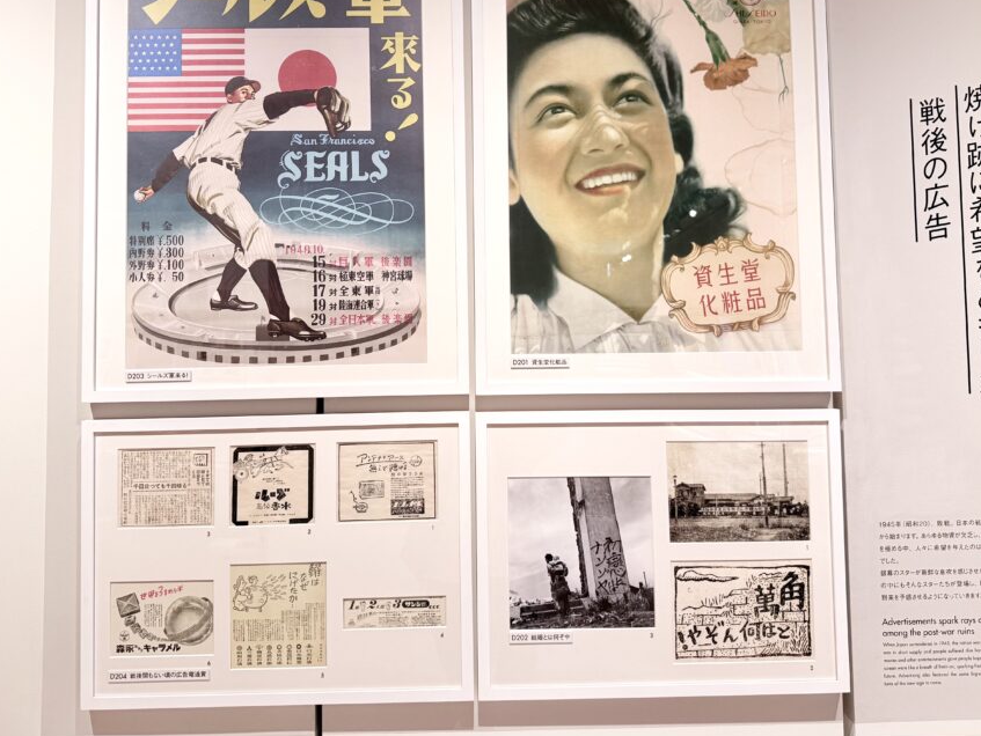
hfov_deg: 61.6
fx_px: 822
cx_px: 492
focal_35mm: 29
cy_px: 299
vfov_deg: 48.0
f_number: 1.78
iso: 160
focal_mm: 6.76
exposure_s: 1/126
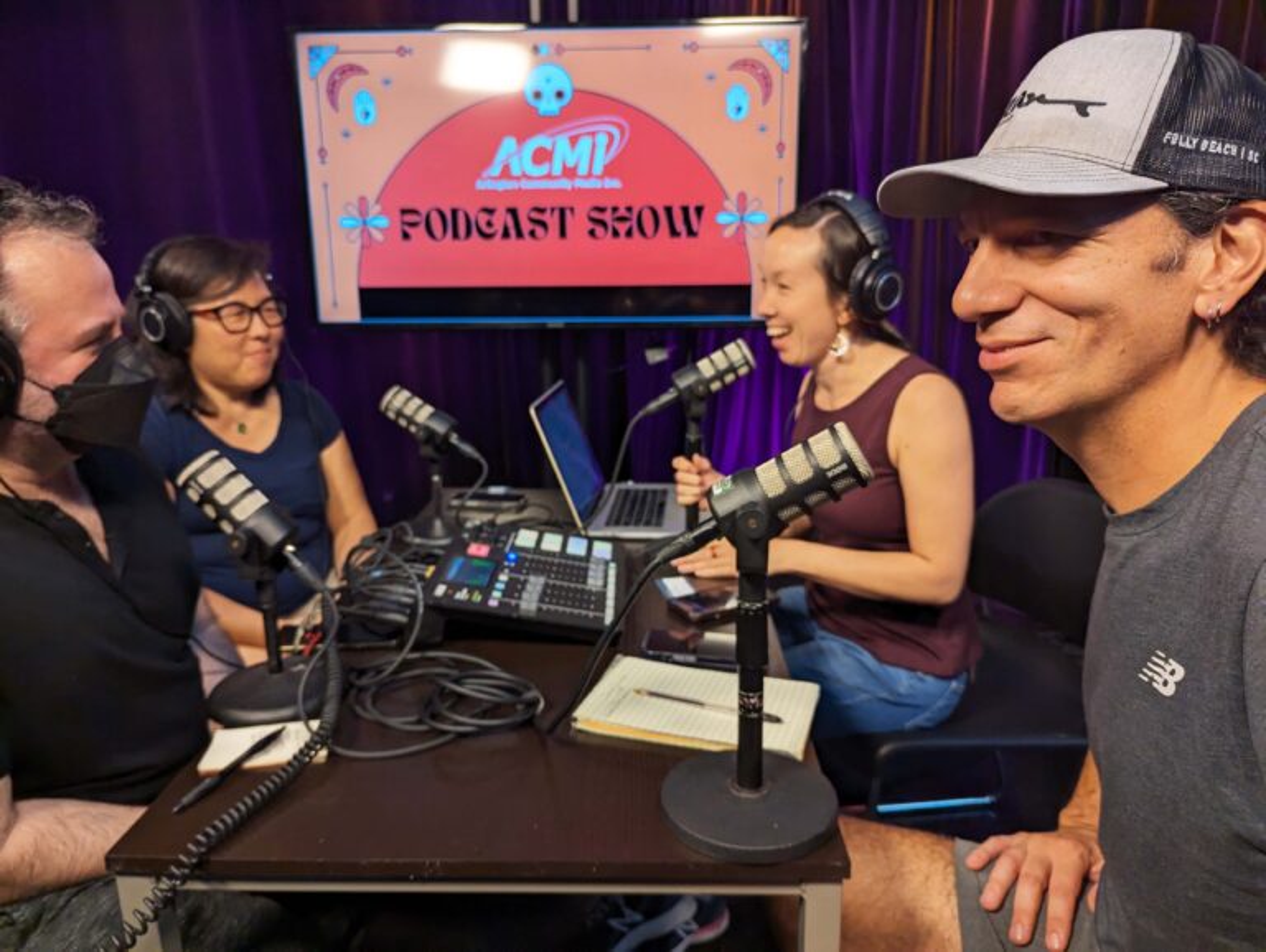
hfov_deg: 71.5
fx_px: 879
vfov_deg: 56.9
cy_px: 476
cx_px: 633
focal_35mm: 24
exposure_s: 1/703
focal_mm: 6.81
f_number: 1.85
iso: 723
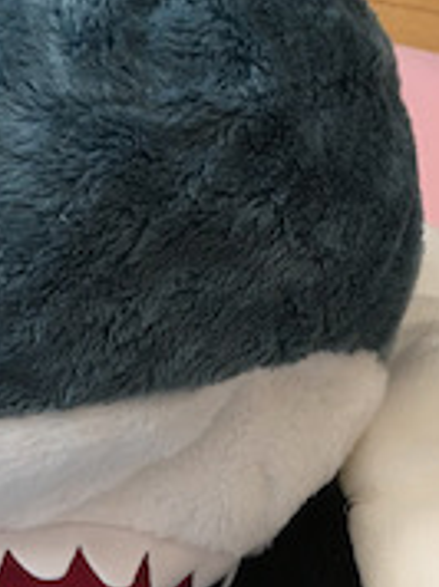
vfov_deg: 18.3
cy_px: 821
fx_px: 1661
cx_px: 145
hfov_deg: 15.0
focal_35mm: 98
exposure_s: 1/30
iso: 100
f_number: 2.2
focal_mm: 4.15
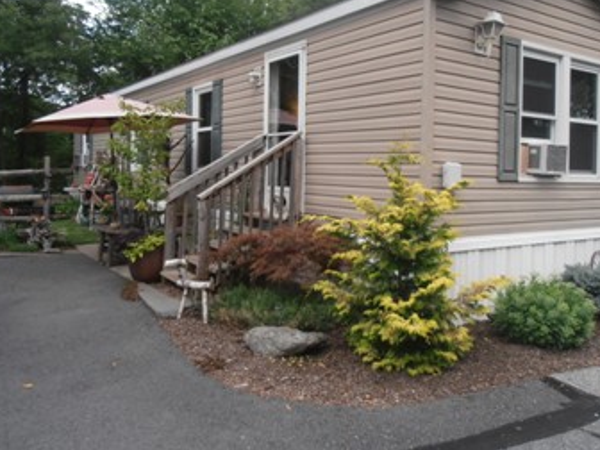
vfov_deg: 43.9
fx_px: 555
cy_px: 180
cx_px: 323
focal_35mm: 32
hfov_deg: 56.8
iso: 80
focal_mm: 4.2
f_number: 3
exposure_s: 1/500
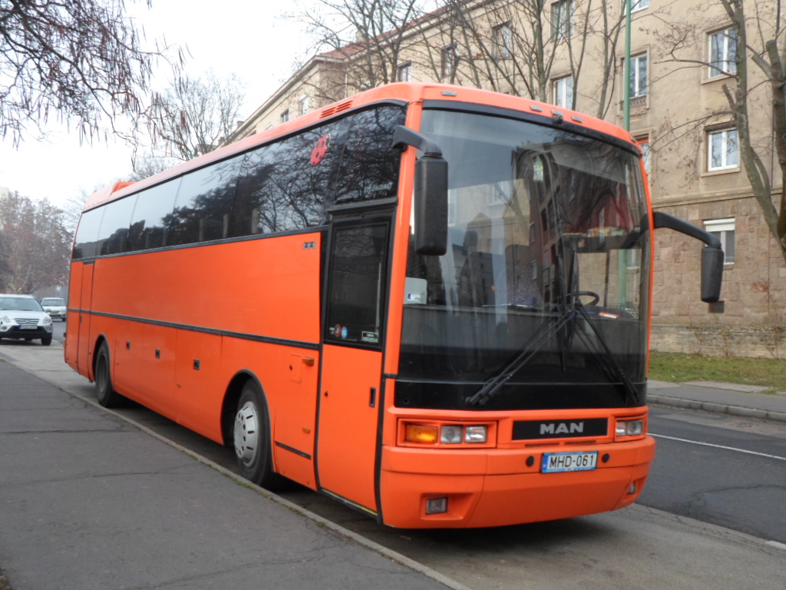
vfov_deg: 39.7
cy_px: 295
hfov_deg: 51.4
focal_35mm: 36
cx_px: 393
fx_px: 817
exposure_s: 1/90
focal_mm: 6.5
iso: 80
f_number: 3
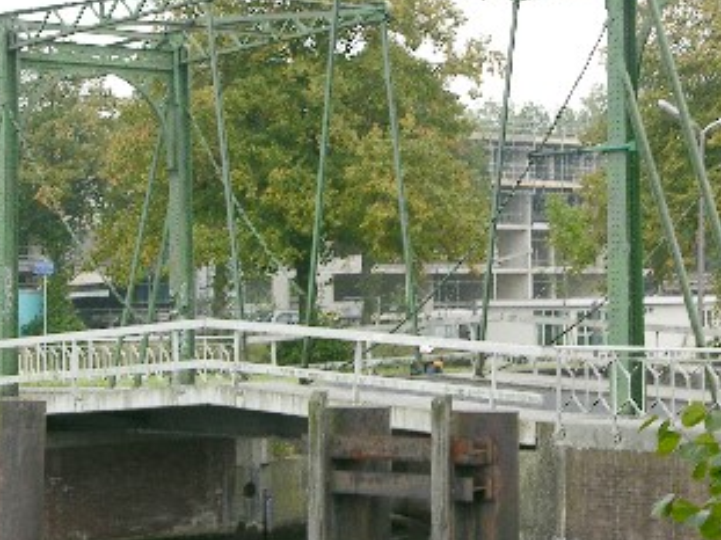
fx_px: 2436
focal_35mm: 117
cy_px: 183
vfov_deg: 12.6
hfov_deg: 16.8
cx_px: 384
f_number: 5.1
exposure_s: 1/84.2
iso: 50
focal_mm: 15.7
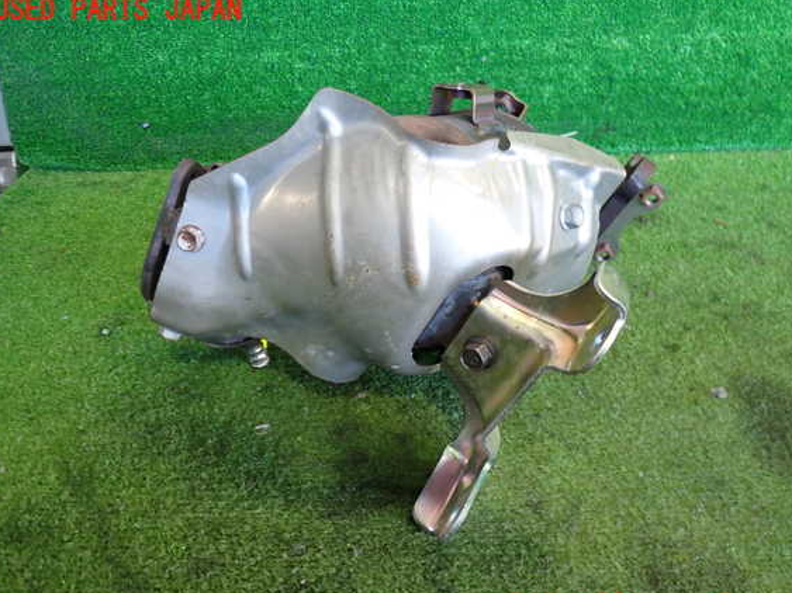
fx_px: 732
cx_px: 408
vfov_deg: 44.1
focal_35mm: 32
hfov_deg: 56.8
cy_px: 309
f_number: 2.3
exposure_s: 1/40
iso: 200
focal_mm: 5.4
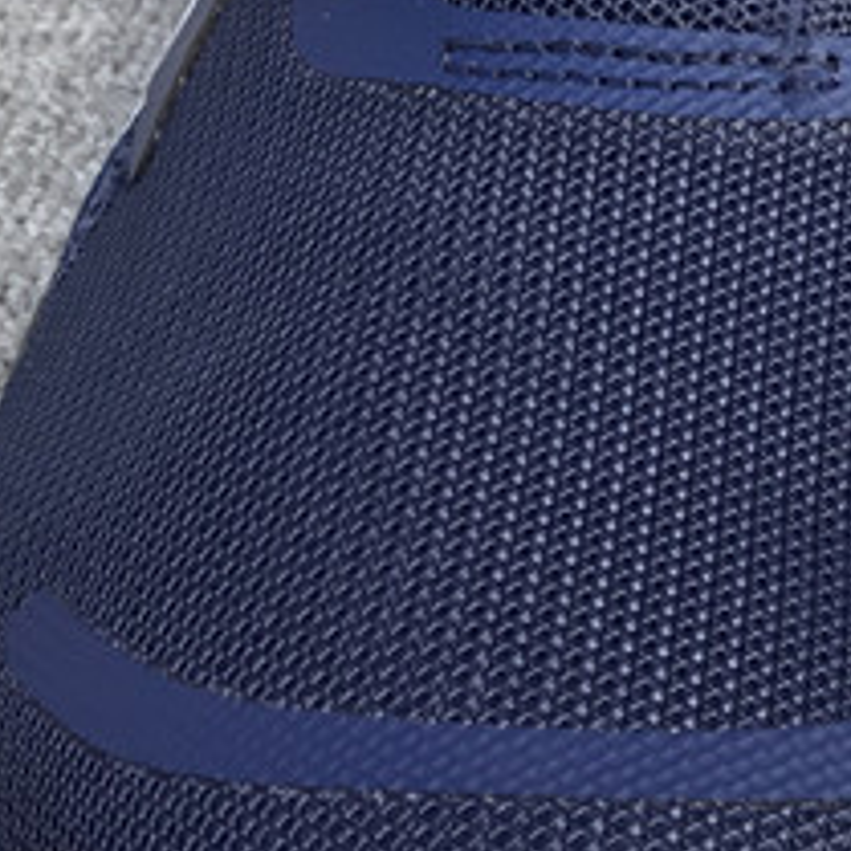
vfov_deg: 14.8
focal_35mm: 118
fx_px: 3282
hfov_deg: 13.9
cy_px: 442
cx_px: 1250
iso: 25
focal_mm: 3.3
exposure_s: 1/112
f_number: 2.4
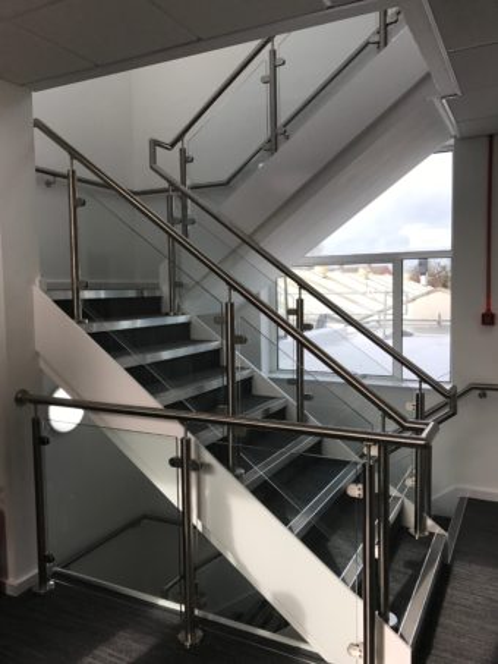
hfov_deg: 49.8
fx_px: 537
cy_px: 332
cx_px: 249
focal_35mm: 28
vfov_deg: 63.4
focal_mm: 3.99
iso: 20
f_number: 1.8
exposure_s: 1/577
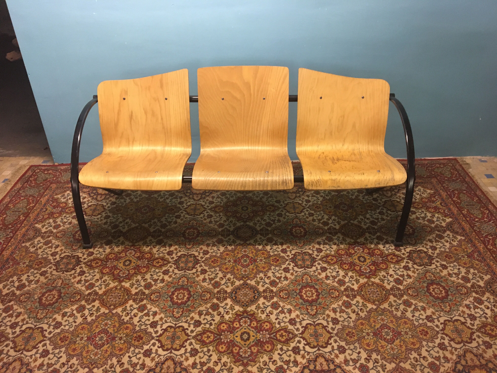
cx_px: 248
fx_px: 416
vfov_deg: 48.2
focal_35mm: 29
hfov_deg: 61.7
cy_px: 186
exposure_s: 1/33
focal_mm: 4.15
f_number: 2.2
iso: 250
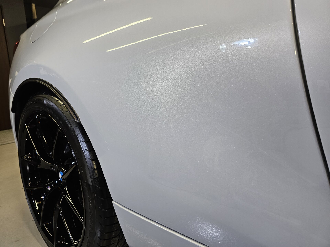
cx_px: 165
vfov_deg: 58.9
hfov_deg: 73.9
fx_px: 219
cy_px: 124
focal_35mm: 23
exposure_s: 1/180
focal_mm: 6.3
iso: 125
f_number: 1.7
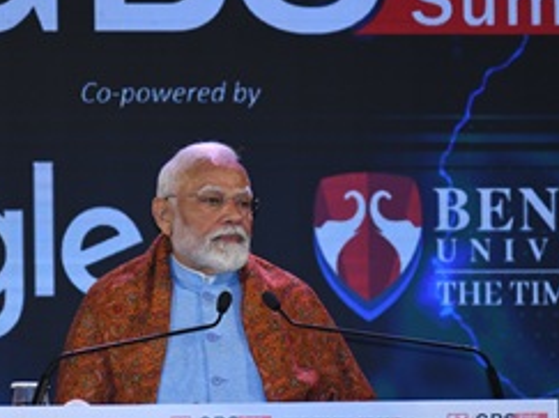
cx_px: 235
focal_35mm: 792
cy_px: 299
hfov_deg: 2.5
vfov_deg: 1.9
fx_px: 12783
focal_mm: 500
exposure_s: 1/250
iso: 2500
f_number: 5.6
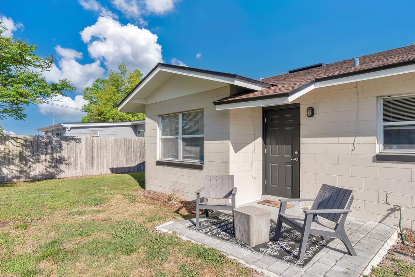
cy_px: 147
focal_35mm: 21
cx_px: 185
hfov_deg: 80.9
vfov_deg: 59.4
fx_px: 242
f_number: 8
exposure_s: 1/320
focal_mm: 16
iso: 100
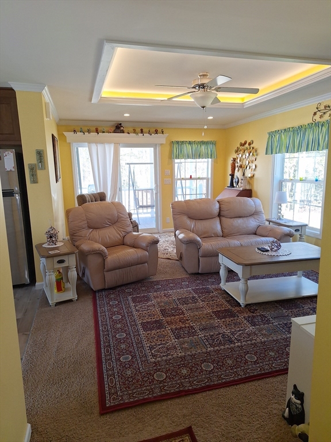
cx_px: 166
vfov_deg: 73.9
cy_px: 221
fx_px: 293
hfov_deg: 58.9
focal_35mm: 23
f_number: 1.8
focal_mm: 5.54
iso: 50
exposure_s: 1/120
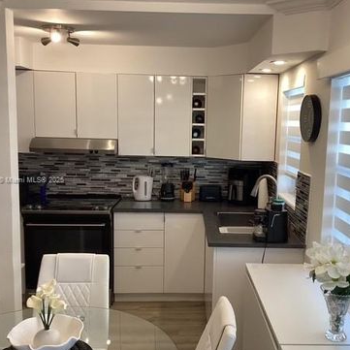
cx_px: 202
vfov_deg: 43.9
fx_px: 435
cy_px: 181
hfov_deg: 43.7
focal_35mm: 38
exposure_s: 1/120
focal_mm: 3.3
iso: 80
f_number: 2.4
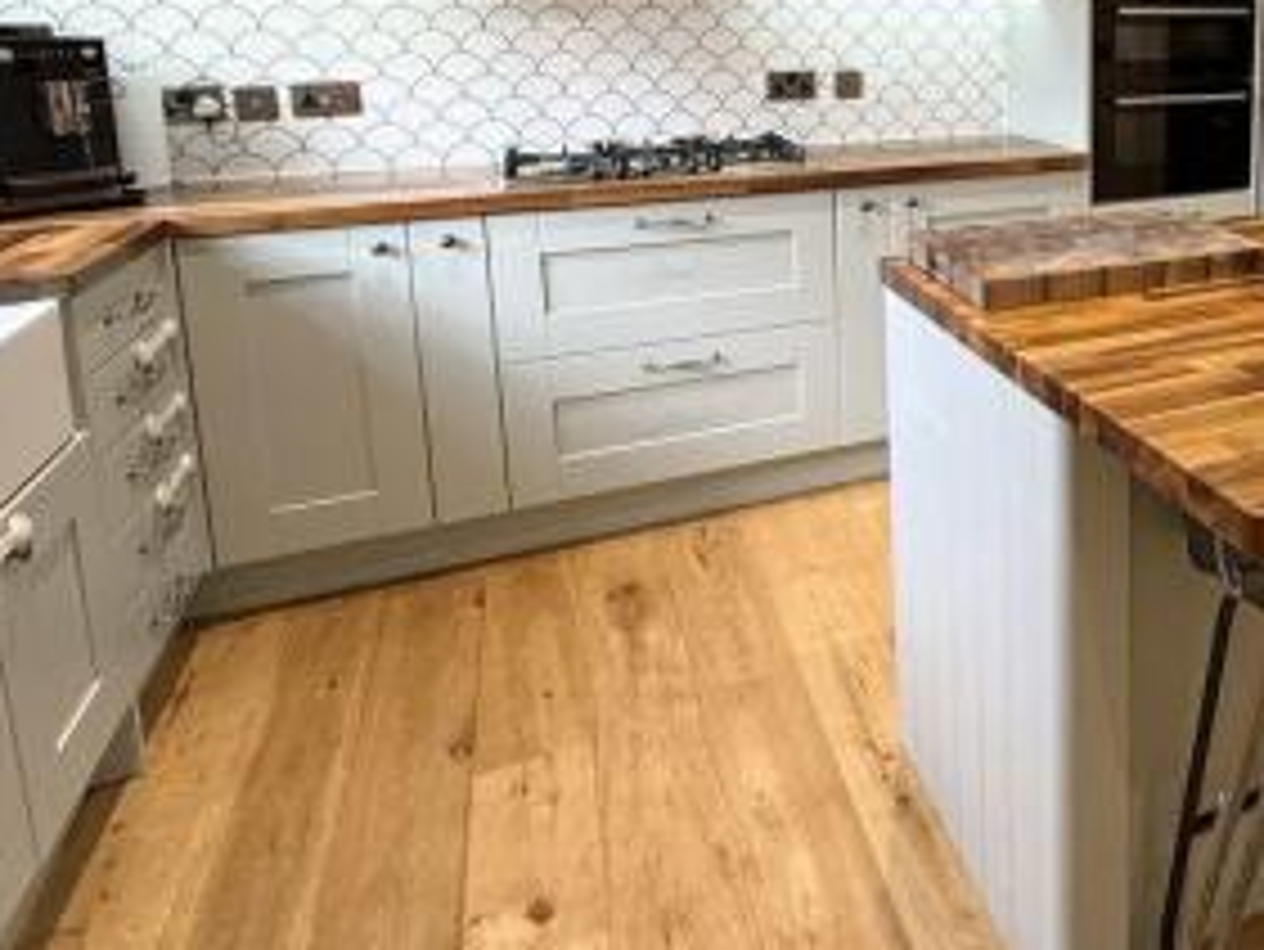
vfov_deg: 45.4
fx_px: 1059
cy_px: 169
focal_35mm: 29
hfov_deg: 55.5
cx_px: 1077
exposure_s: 1/100
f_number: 2.2
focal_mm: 2.22
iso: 250
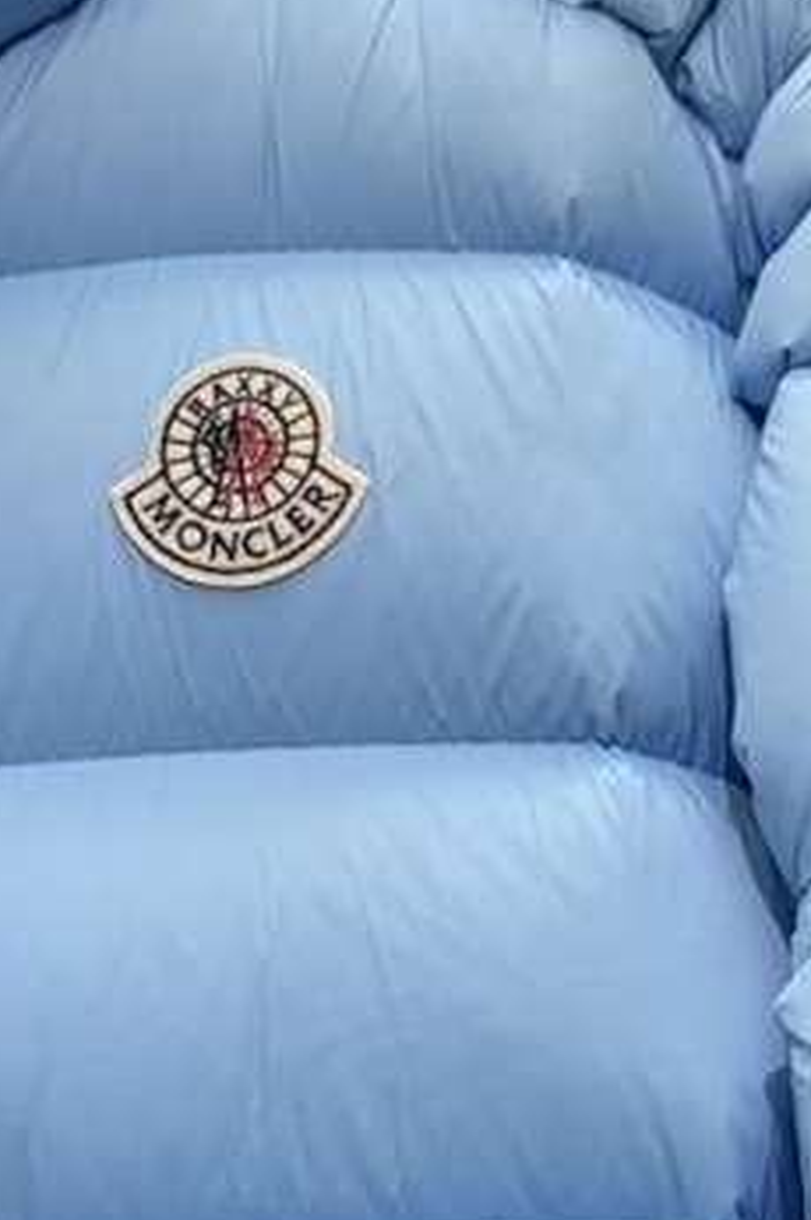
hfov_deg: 12.8
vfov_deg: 18.8
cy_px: 1382
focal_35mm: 104
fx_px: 3521
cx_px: -212
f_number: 1.78
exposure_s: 1/100
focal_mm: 6.76
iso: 80
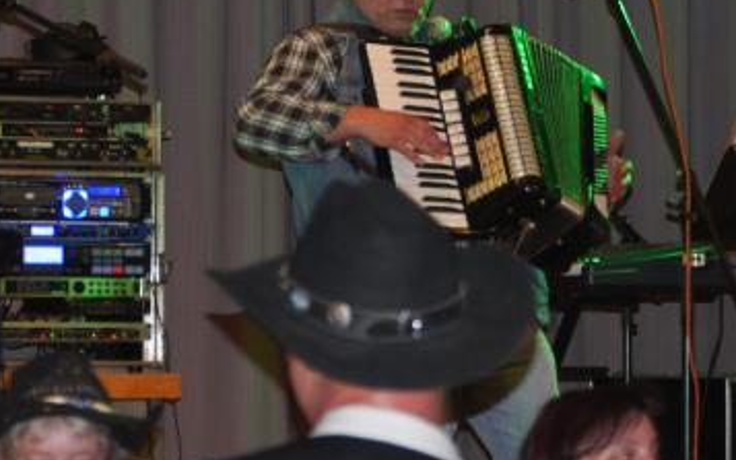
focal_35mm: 267
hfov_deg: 7.9
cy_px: 107
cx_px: 470
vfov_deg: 4.9
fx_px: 5355
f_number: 5.8
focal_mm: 75
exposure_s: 1/50
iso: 1600
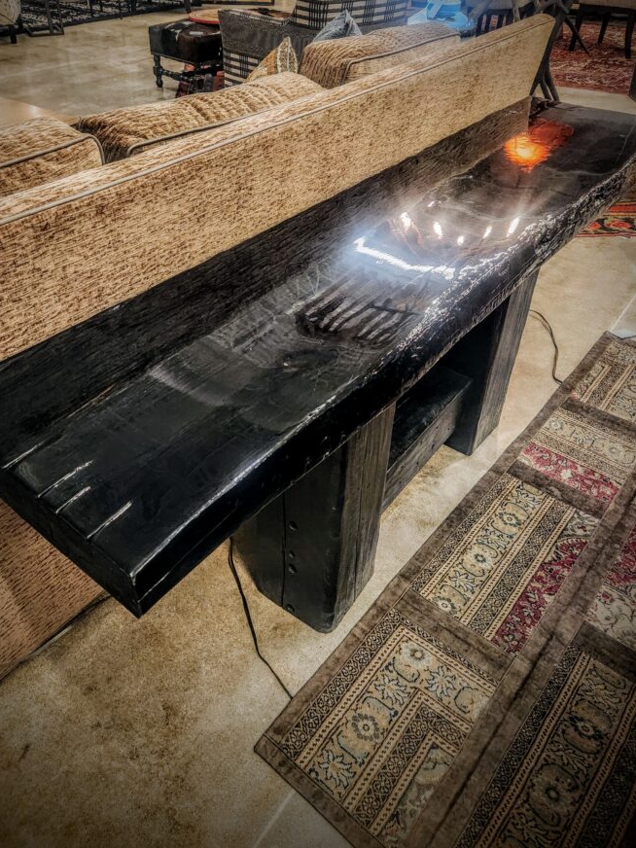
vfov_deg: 65.0
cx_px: 284
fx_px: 661
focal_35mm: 27
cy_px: 358
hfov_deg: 51.3
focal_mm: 5.4
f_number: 1.8
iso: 1000
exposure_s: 1/120
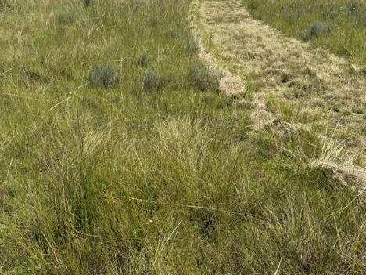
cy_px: 159
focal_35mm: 41
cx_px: 150
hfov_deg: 45.6
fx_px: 433
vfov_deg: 35.1
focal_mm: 6.76
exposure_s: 1/4673
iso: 80
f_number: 1.78
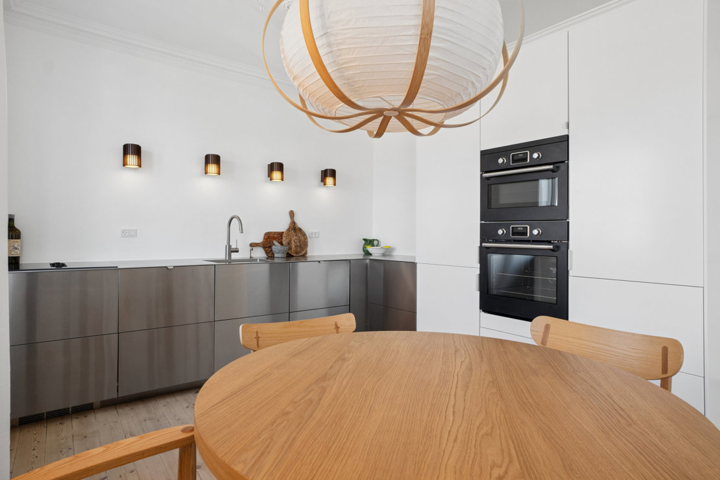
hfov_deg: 85.4
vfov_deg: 63.2
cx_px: 360
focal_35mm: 20
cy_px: 240
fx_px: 390
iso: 500
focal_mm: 13
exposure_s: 1/125
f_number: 8
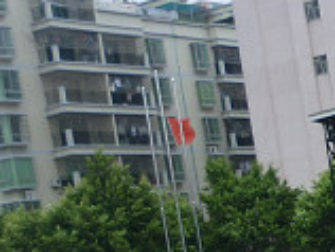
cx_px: 507
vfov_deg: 9.7
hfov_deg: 12.7
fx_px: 1425
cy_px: 419
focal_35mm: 147
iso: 80
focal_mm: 5.5
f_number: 2.8
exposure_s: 1/160
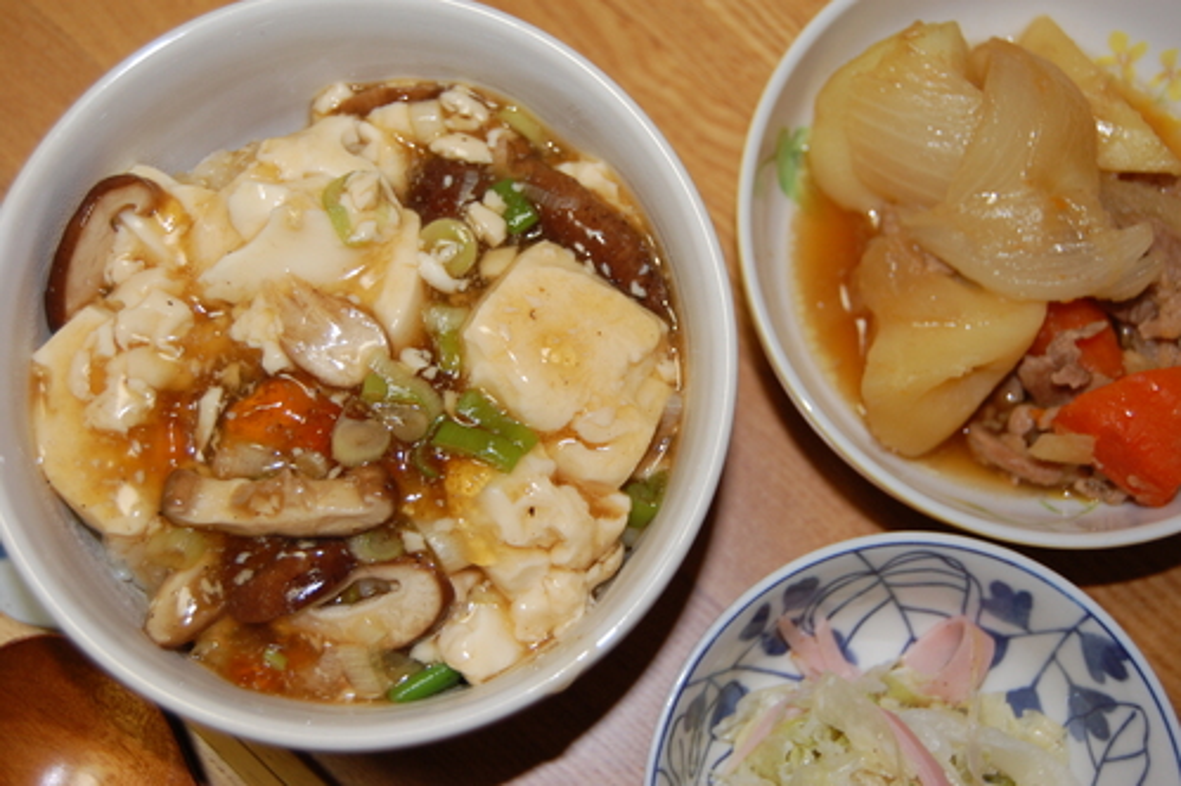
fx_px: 1721
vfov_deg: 25.7
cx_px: 590
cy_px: 393
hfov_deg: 37.9
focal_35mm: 52
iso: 400
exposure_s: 1/60
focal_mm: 35
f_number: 4.8
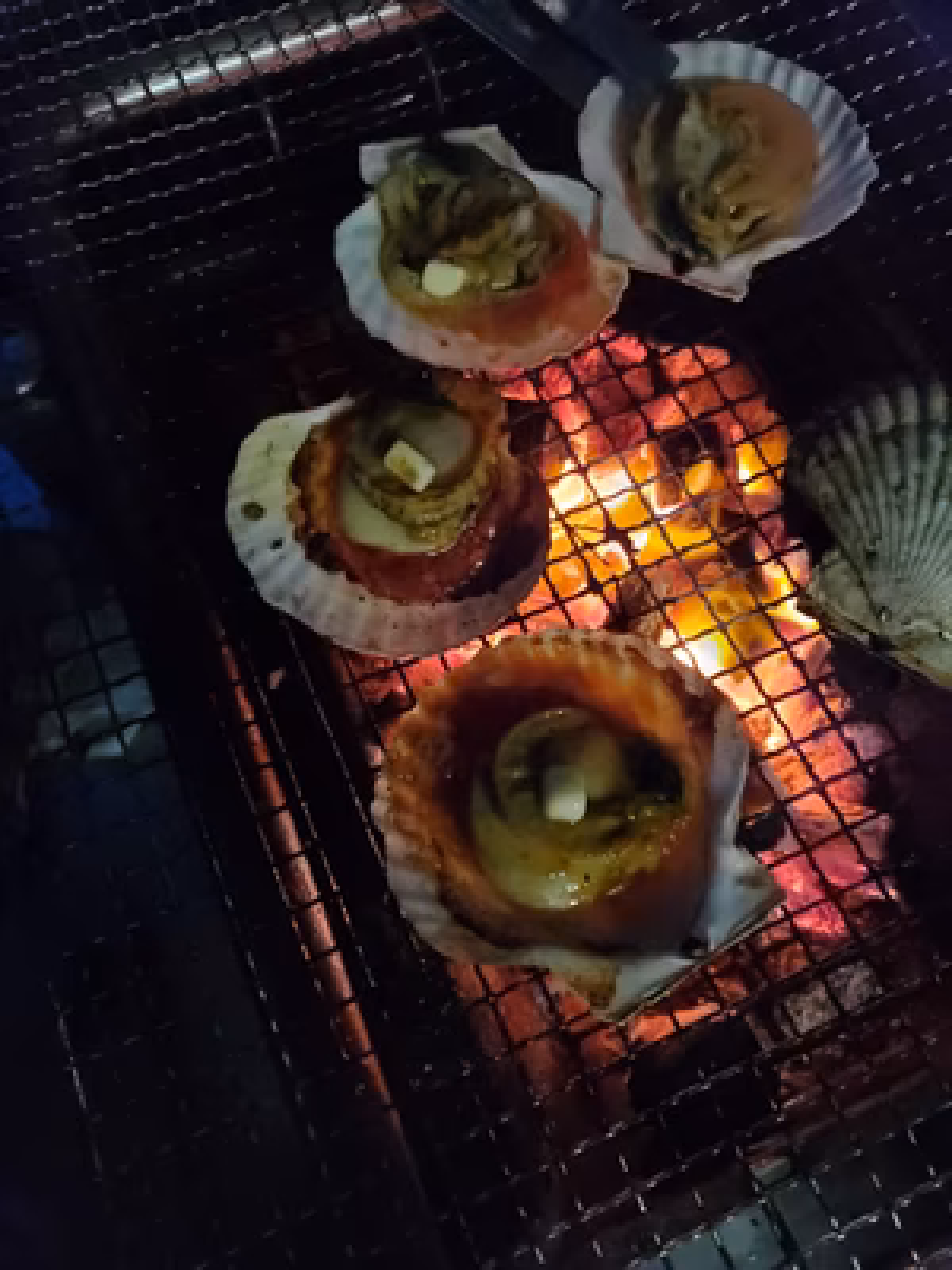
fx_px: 953
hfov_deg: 53.1
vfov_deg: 67.3
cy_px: 635
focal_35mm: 26
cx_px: 476
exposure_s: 1/59
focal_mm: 4.3
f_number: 1.5
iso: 1250
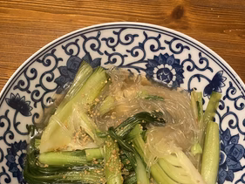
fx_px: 262
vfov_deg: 36.0
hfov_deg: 50.1
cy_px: 171
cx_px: 119
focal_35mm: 37
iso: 500
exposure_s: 1/25
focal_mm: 4.25
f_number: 1.8
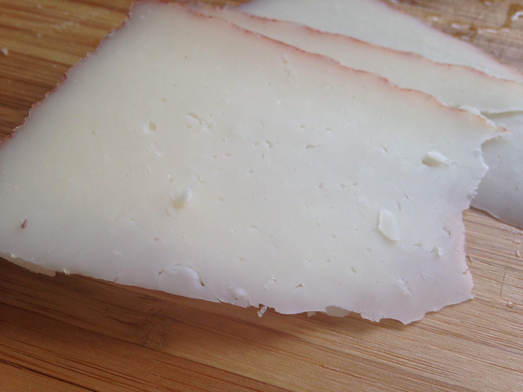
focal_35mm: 33
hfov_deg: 55.4
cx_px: 262
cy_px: 196
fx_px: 499
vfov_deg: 42.9
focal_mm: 4.12
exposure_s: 1/120
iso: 80
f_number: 2.4
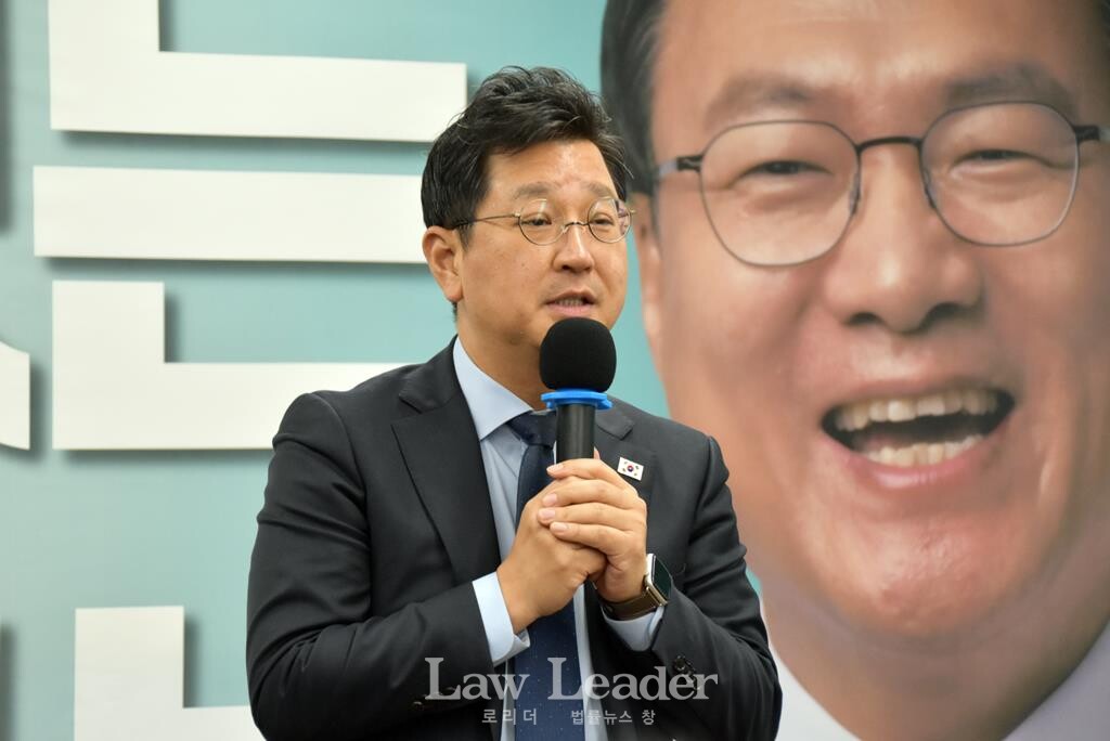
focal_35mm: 117
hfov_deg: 17.5
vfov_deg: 11.7
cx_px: 555
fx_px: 3609
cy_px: 370
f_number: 5.3
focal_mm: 78
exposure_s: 1/160
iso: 1250
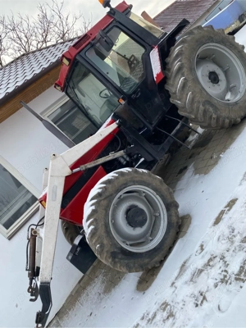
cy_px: 164
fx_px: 246
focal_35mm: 26
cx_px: 123
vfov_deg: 67.3
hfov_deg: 53.1
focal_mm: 4.25
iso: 32
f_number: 1.8
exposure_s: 1/317
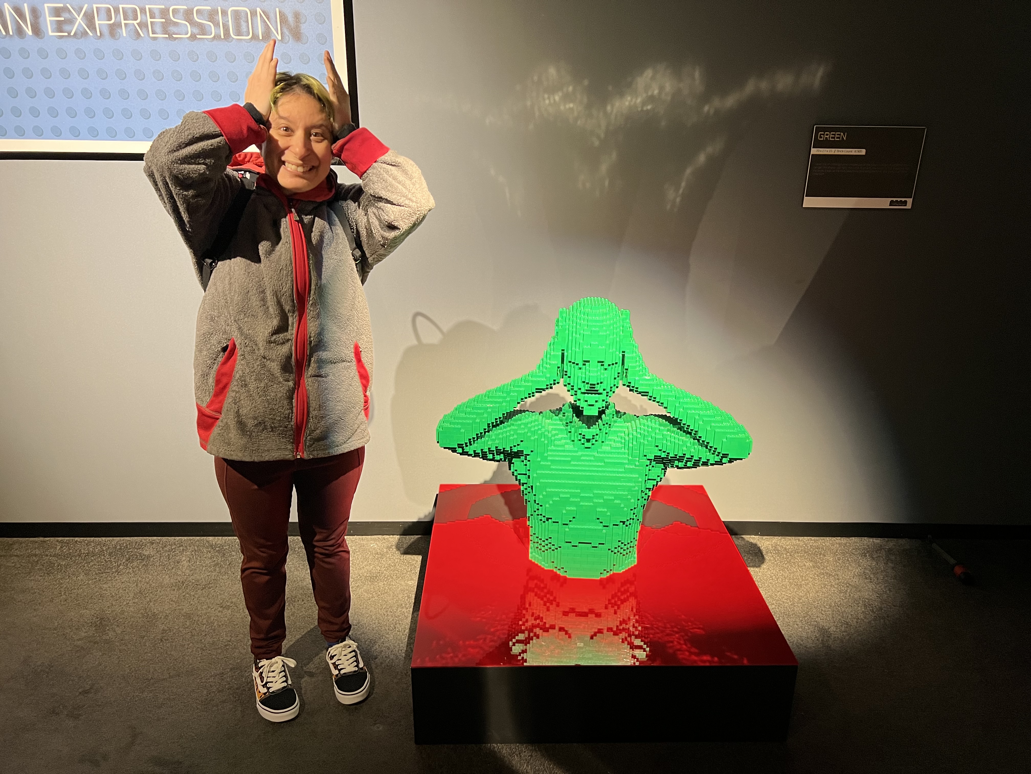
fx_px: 774
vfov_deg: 53.1
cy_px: 387
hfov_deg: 67.3
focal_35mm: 26
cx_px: 516
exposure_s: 1/60
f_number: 1.5
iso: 200
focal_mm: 5.7
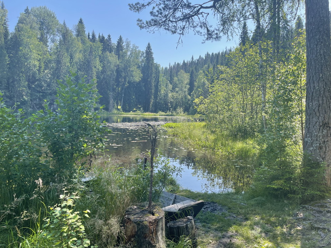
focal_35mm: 25
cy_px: 124
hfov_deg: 69.4
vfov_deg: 54.9
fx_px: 239
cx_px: 166
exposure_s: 1/953
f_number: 1.6
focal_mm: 5.1
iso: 32
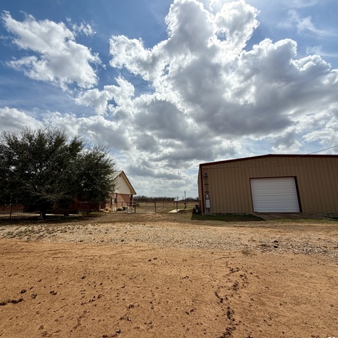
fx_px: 188
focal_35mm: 17
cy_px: 170
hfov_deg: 83.7
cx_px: 153
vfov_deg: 84.0
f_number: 2.2
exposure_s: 1/2165
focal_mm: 2.22
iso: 20
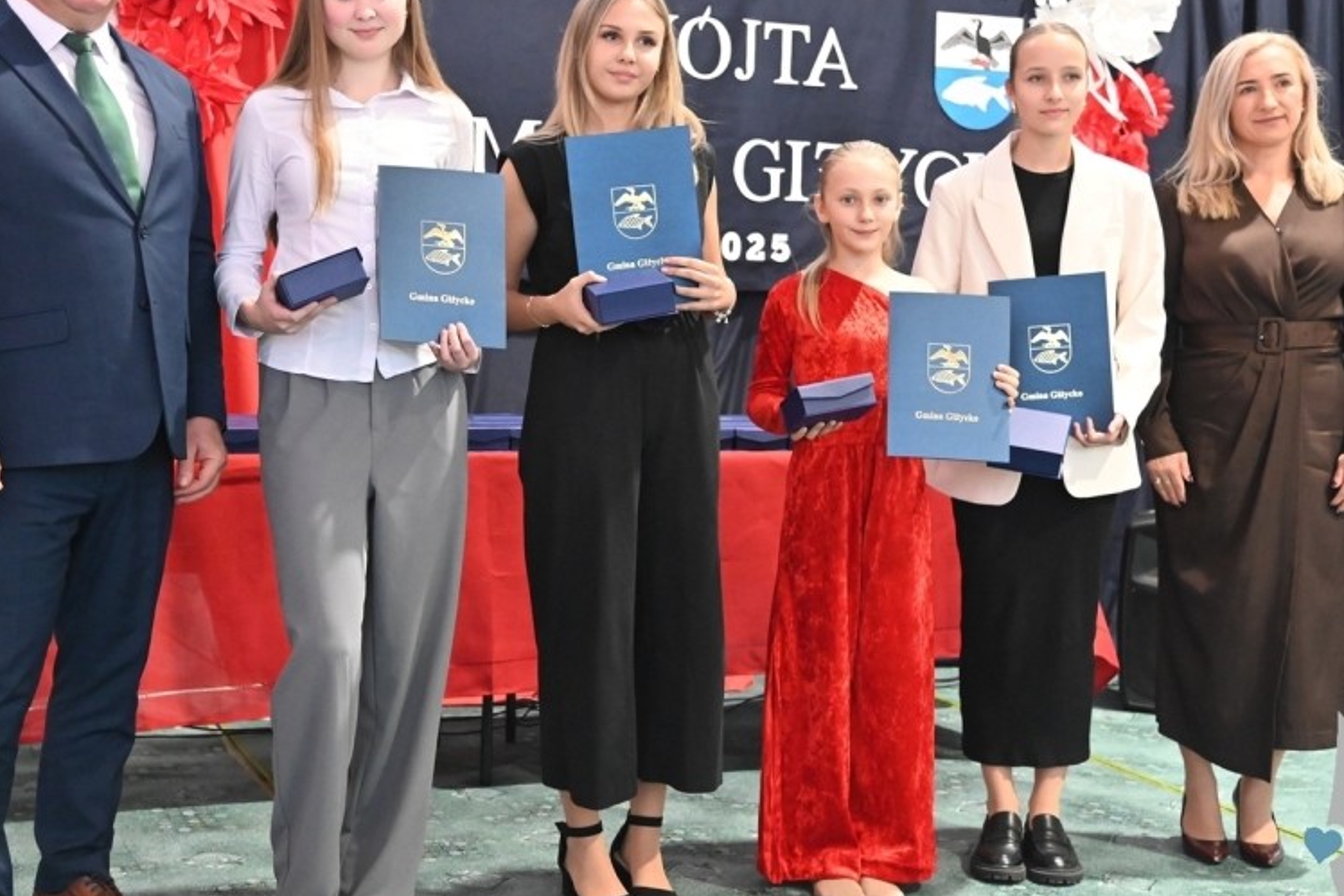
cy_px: 434
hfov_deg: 38.1
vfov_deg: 26.0
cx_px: 595
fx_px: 1942
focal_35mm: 52
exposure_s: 1/125
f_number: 4
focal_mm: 38
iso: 10000
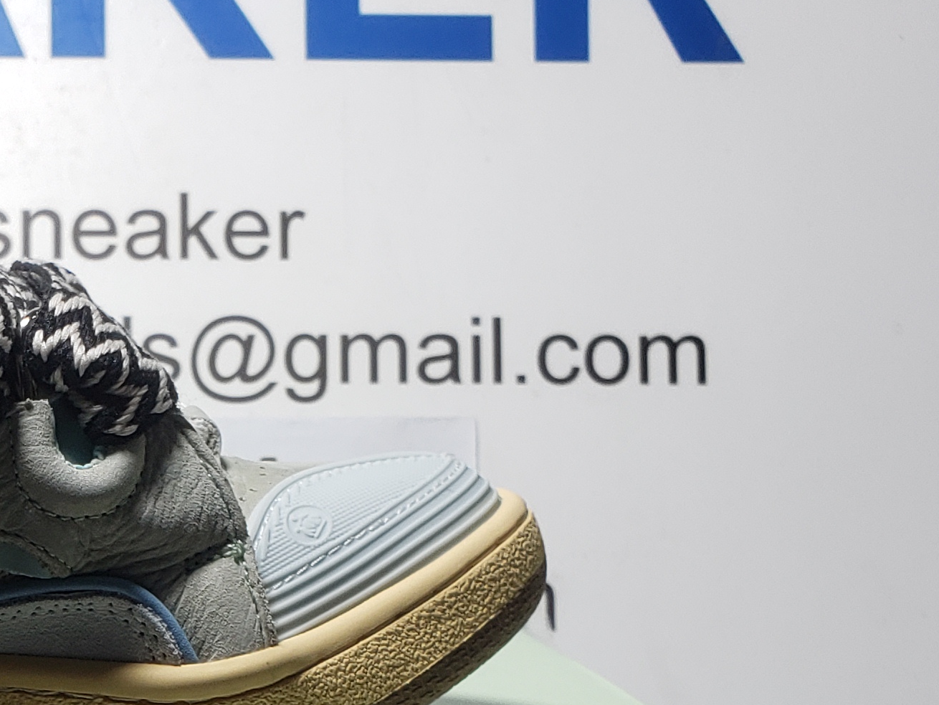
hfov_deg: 23.0
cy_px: 966
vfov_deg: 17.1
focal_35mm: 80
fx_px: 2170
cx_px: -92
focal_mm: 4.3
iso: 50
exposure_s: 1/168
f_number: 2.4
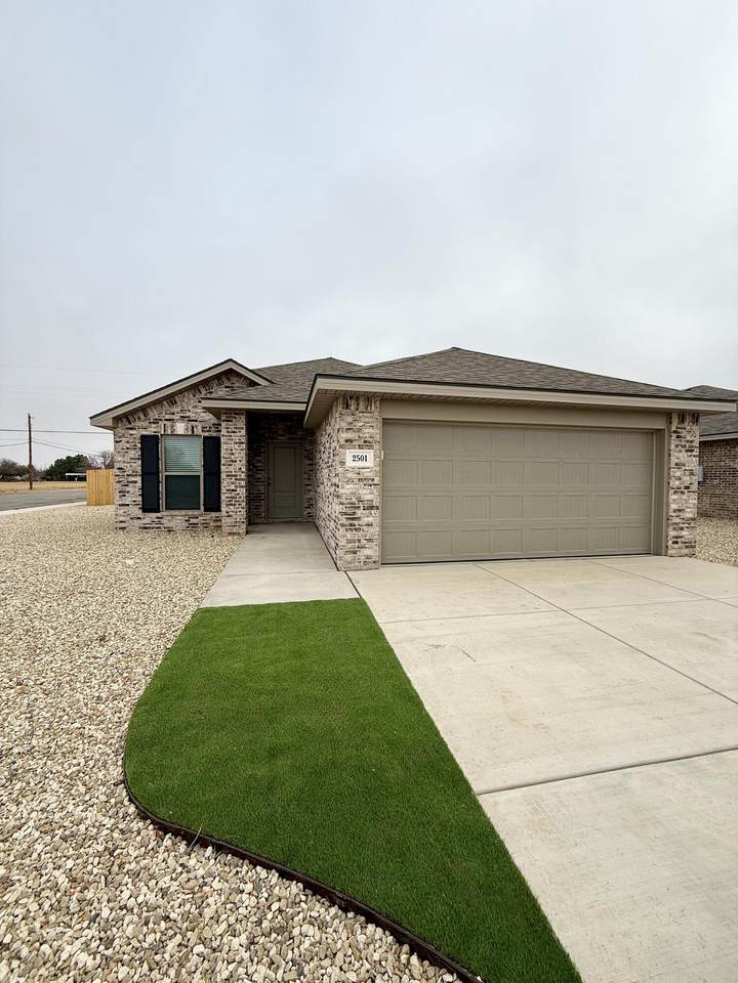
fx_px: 398
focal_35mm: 14
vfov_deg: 102.1
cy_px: 492
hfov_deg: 85.7
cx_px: 369
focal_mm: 2.22
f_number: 2.2
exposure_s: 1/1572
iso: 50
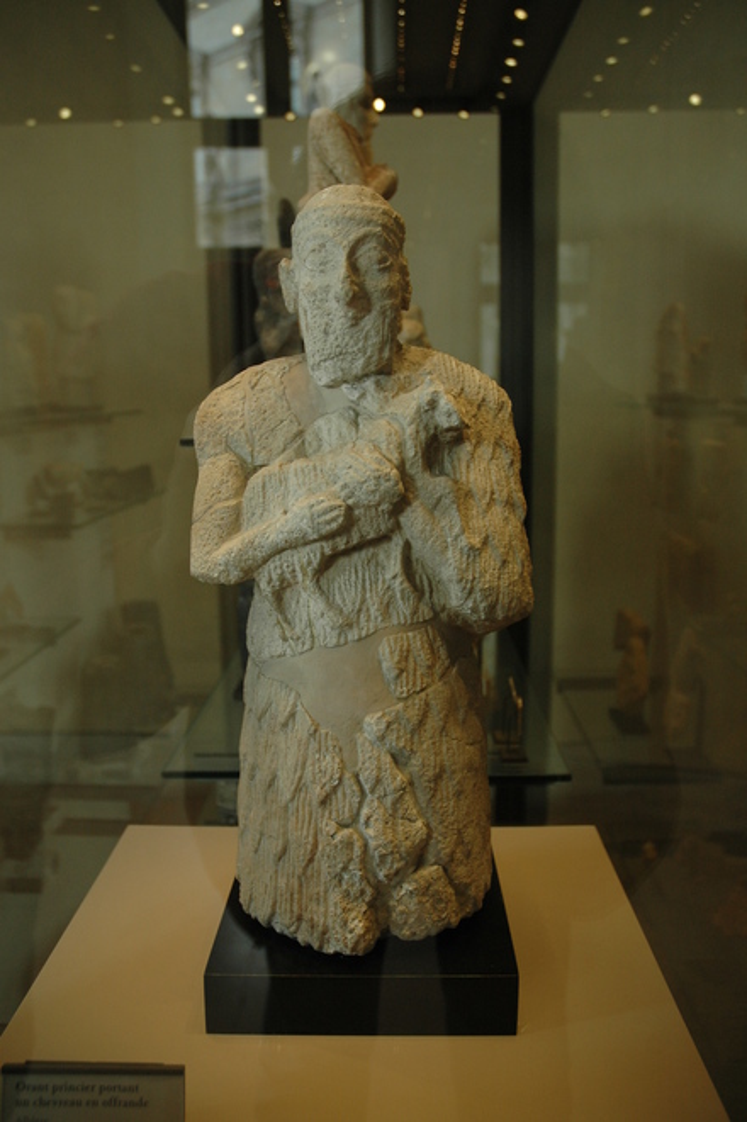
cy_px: 561
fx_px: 1028
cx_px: 374
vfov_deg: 57.2
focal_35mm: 33
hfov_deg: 39.9
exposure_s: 1/45
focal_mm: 22
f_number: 3.8
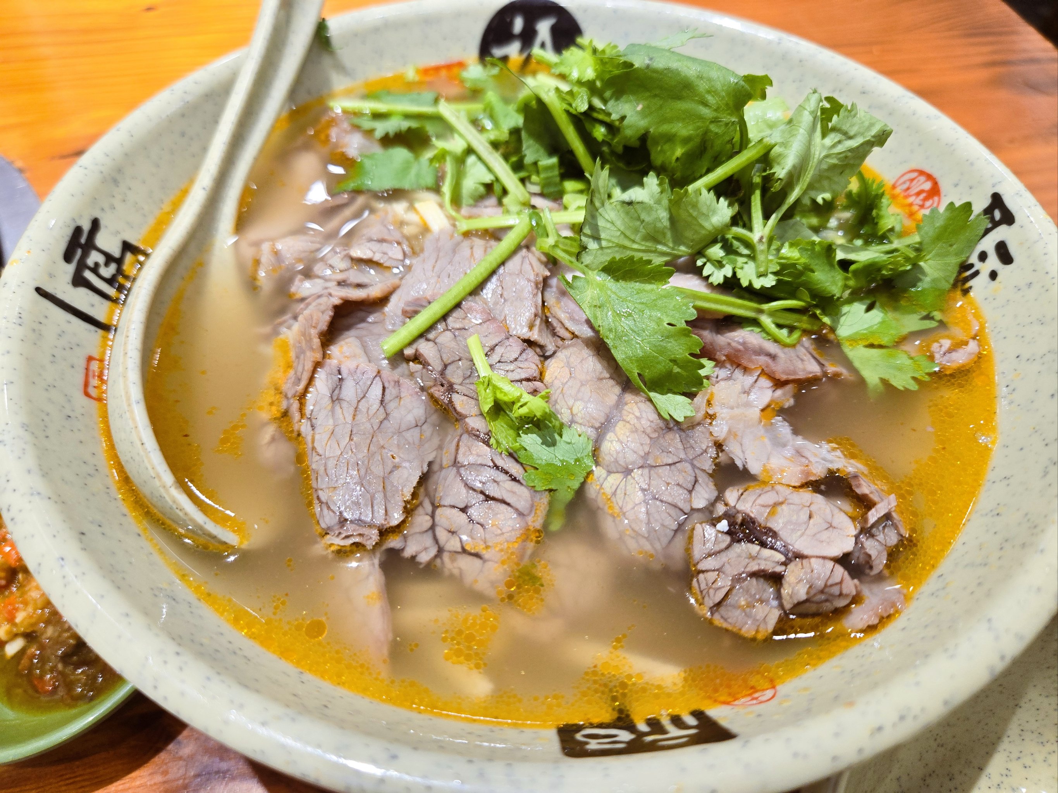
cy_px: 396
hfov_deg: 73.9
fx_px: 703
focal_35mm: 23
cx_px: 529
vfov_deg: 58.9
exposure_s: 1/100
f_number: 1.8
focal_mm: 5.4
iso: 100
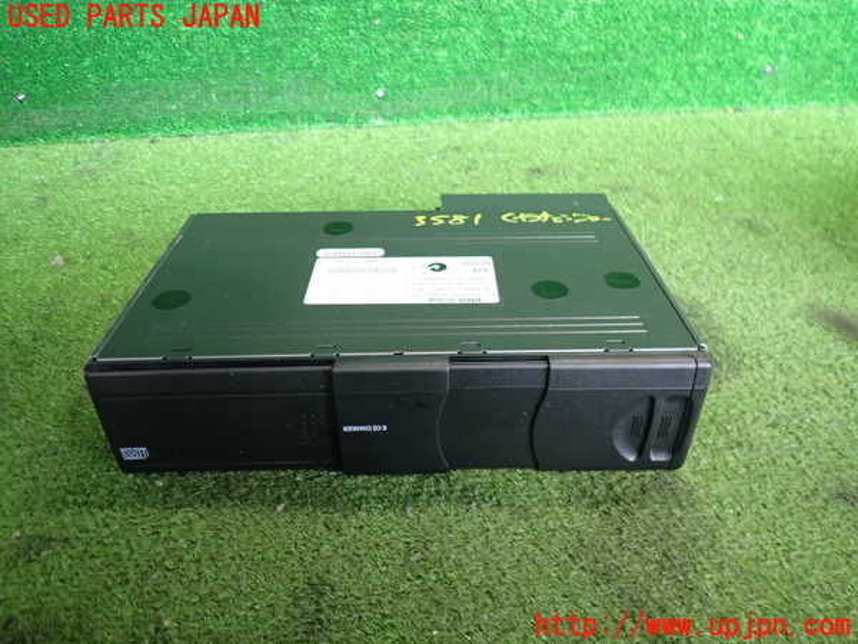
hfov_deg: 69.4
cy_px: 322
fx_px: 620
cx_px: 429
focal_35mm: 25
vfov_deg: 54.9
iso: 200
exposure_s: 1/30
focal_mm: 4.5
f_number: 2
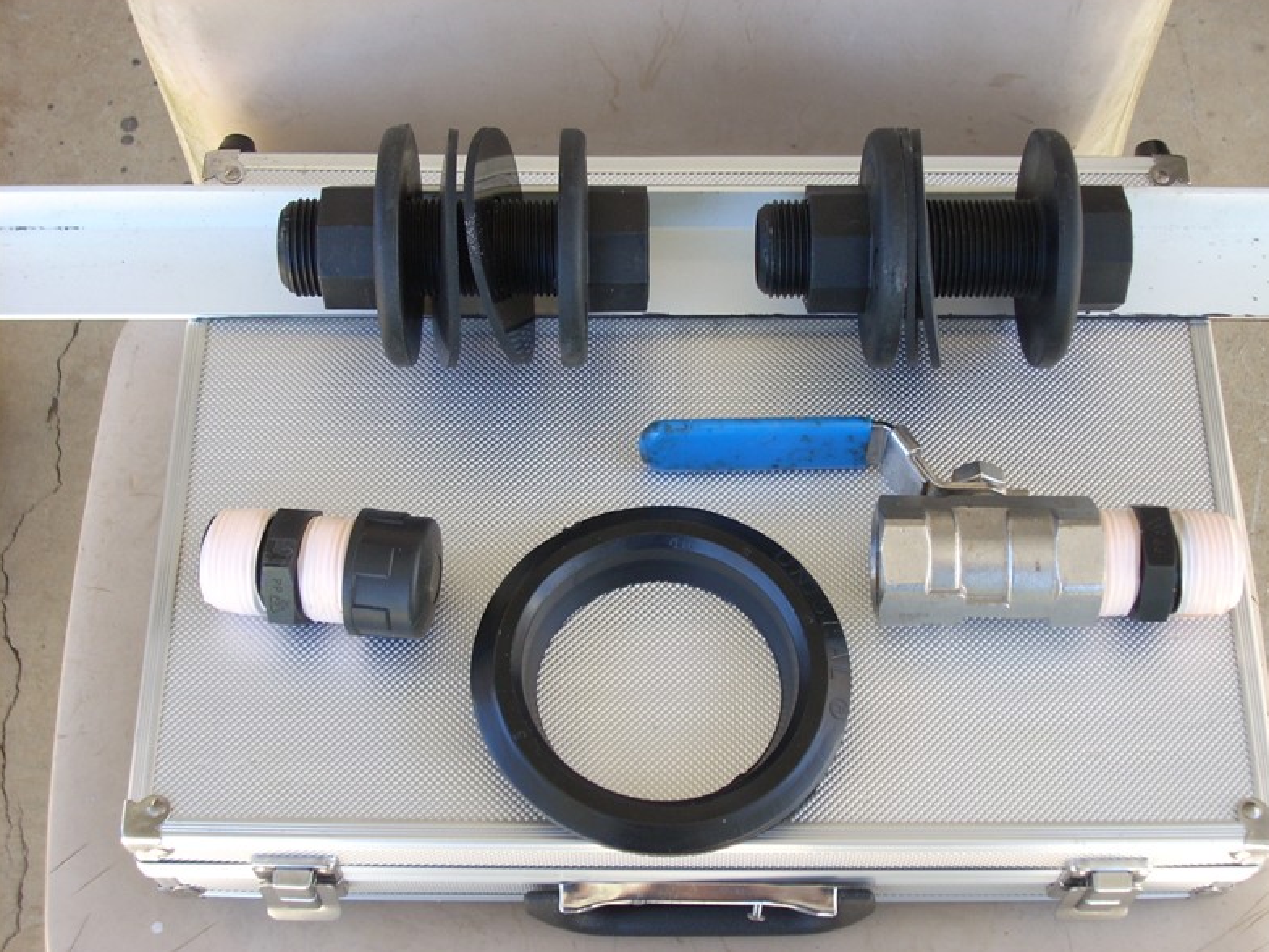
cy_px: 477
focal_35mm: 55
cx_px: 640
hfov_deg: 34.9
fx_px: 2017
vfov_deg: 26.6
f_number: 3.4
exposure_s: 1/42.4
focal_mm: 9
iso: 64
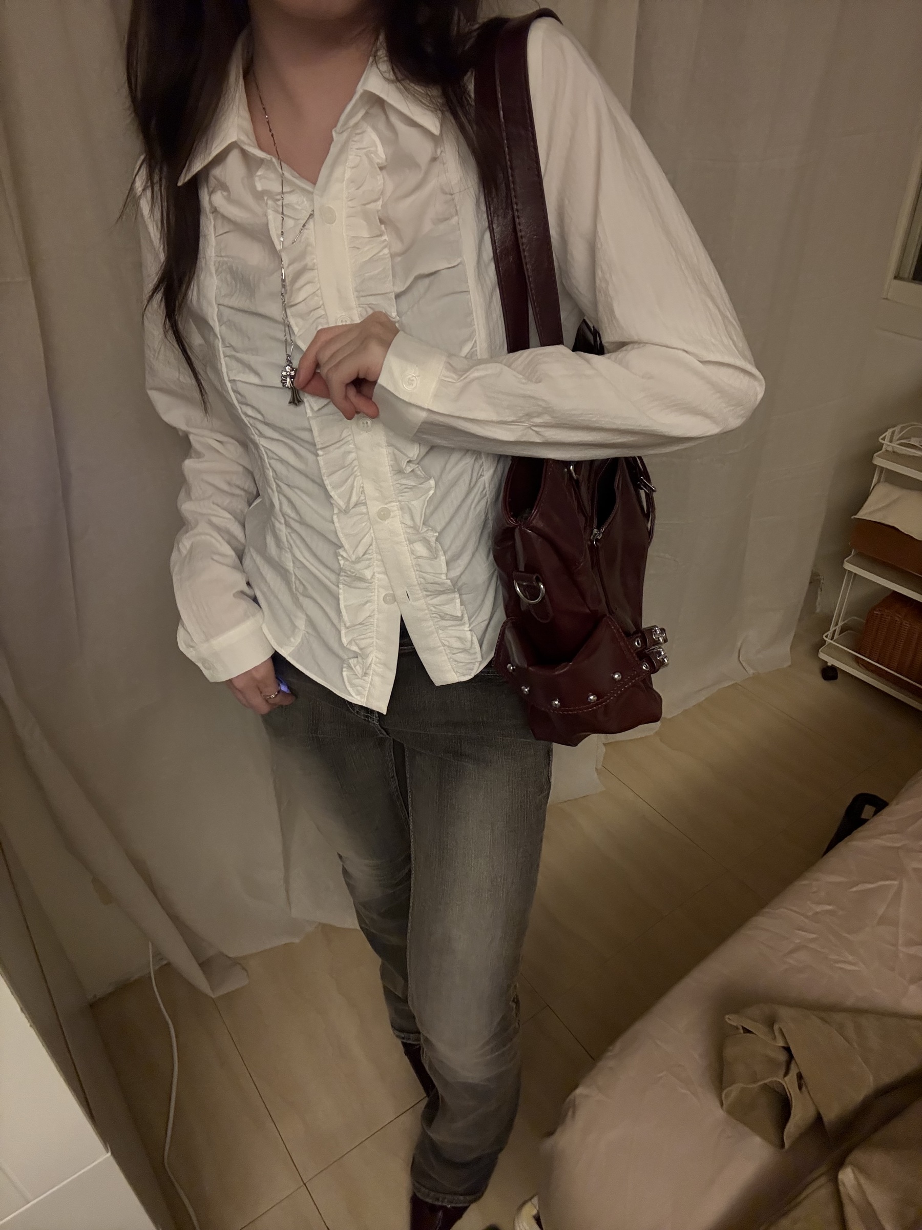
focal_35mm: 23
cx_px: 461
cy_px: 615
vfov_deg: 73.9
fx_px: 817
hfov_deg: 58.9
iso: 500
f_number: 1.9
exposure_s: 1/30
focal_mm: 2.69
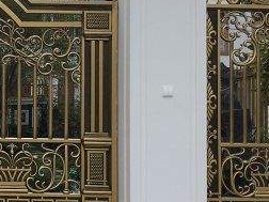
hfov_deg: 20.4
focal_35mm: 86
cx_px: -98
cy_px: 98
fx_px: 668
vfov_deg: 17.2
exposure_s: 1/595
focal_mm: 3.3
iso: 25
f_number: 2.4
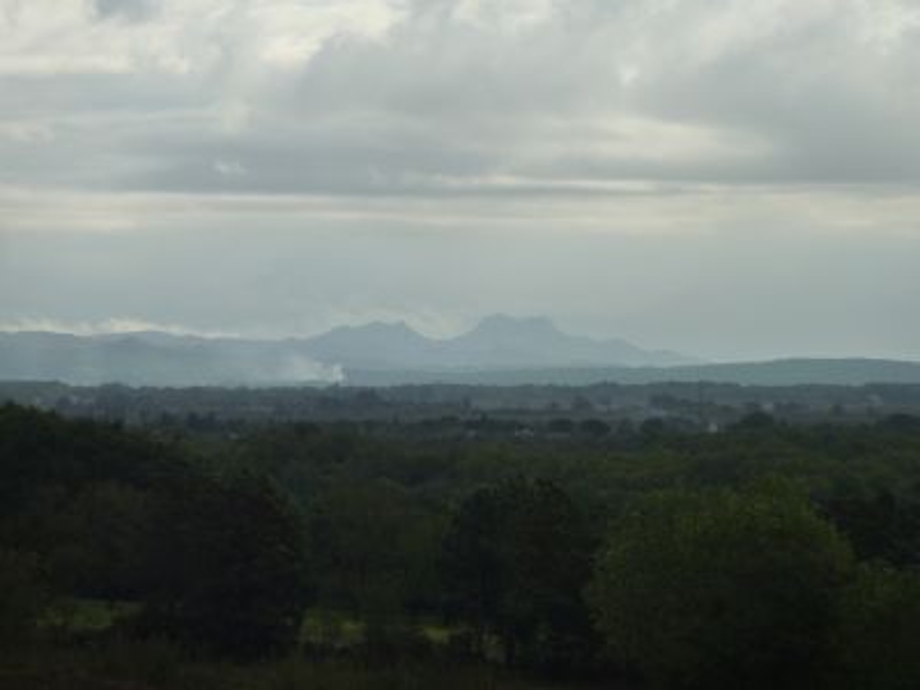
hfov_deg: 6.6
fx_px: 7973
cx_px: 460
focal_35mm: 300
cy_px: 345
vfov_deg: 5.0
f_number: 5.6
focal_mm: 49.2
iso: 125
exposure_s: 1/500
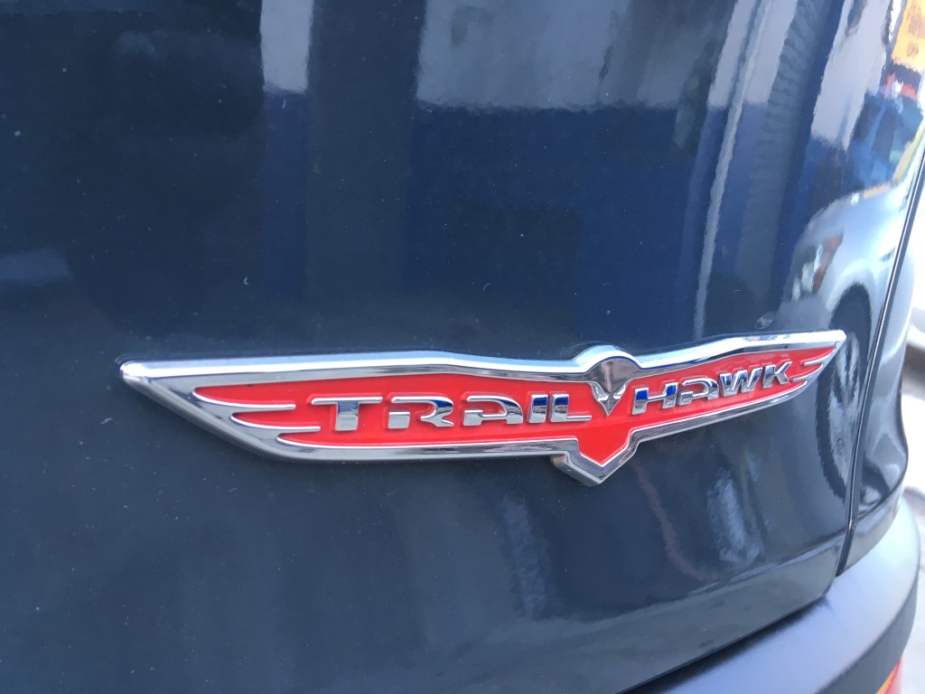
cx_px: 462
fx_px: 775
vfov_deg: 48.2
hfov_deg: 61.7
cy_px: 347
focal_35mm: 29
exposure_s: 1/30
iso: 25
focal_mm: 4.15
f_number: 2.2
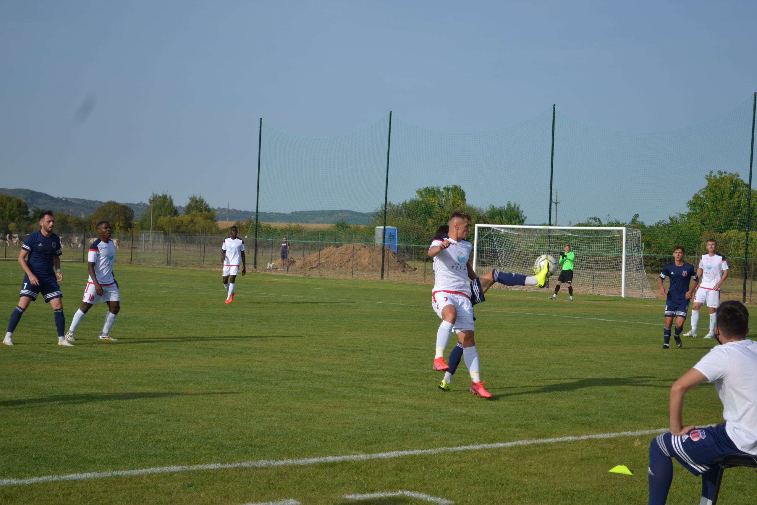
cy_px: 252
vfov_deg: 18.9
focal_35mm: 72
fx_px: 1514
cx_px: 378
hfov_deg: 28.1
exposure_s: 1/640
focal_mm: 48
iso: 100
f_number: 5.3
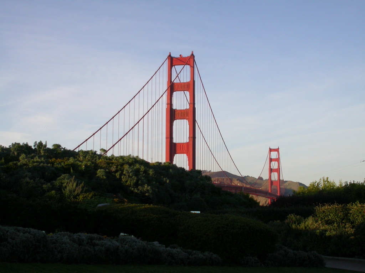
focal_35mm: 60
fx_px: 633
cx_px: 182
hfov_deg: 32.2
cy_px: 136
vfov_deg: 24.4
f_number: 6.2
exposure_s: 1/323
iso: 100
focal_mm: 12.4
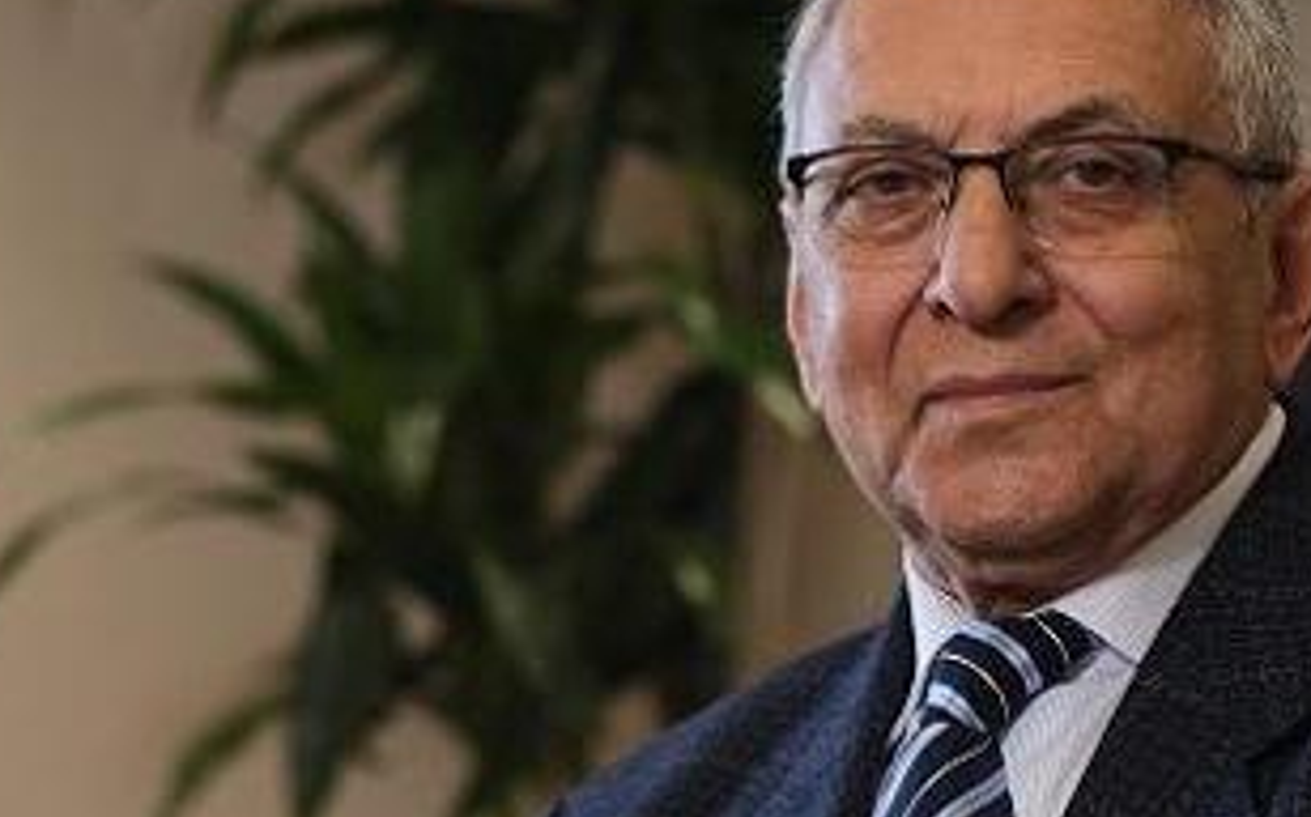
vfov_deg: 6.1
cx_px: 349
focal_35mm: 214
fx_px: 7640
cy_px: 764
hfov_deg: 9.8
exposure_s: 1/320
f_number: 1.8
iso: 320
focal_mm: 56
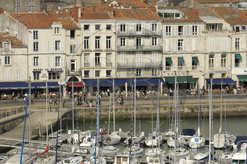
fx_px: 1285
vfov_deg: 7.3
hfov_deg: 11.0
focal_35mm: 188
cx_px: 124
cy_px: 82
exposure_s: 1/320
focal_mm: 125
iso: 100
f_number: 8
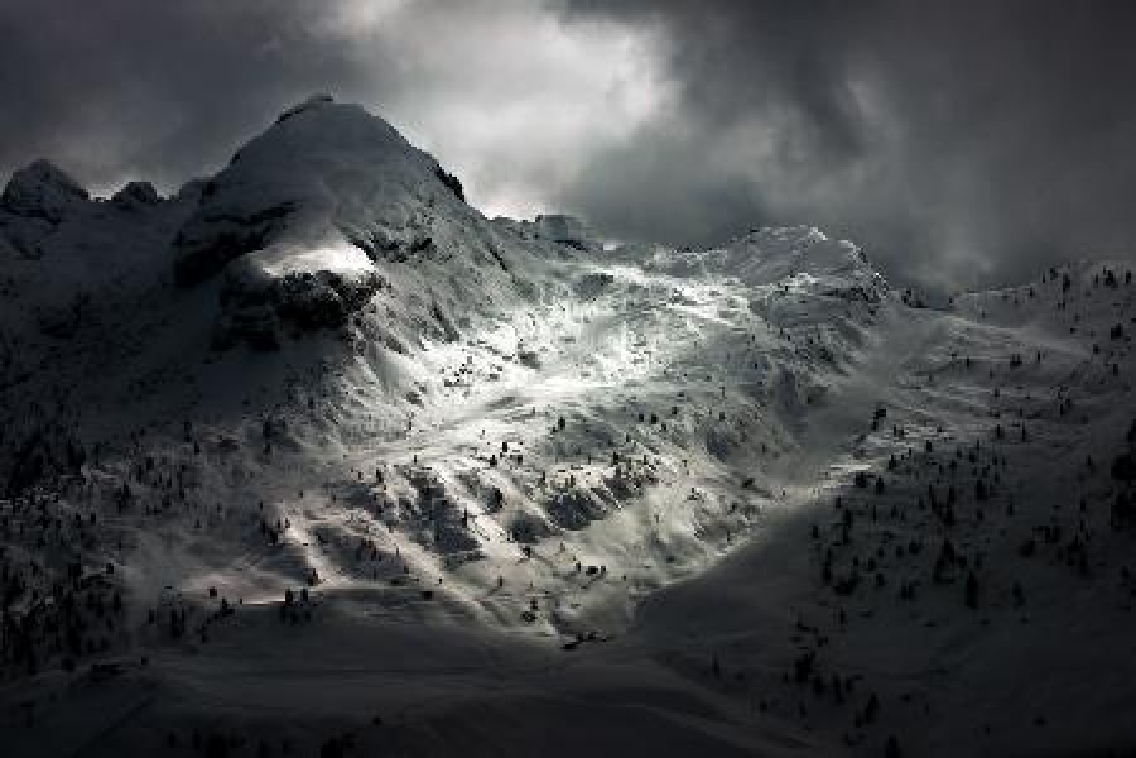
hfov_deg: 28.8
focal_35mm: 70
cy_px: 379
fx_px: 2209
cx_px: 568
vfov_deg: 19.5
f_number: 11
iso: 200
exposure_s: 1/500
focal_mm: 70
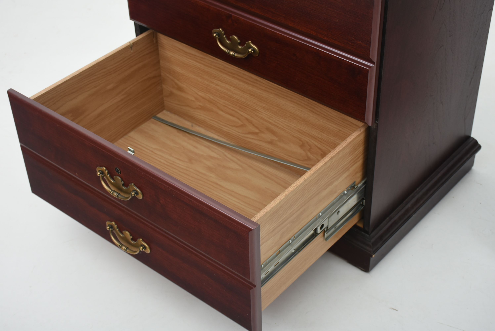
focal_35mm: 60
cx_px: 248
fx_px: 826
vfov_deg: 22.7
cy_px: 166
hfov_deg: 33.4
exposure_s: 1/200
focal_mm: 40
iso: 200
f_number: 7.1
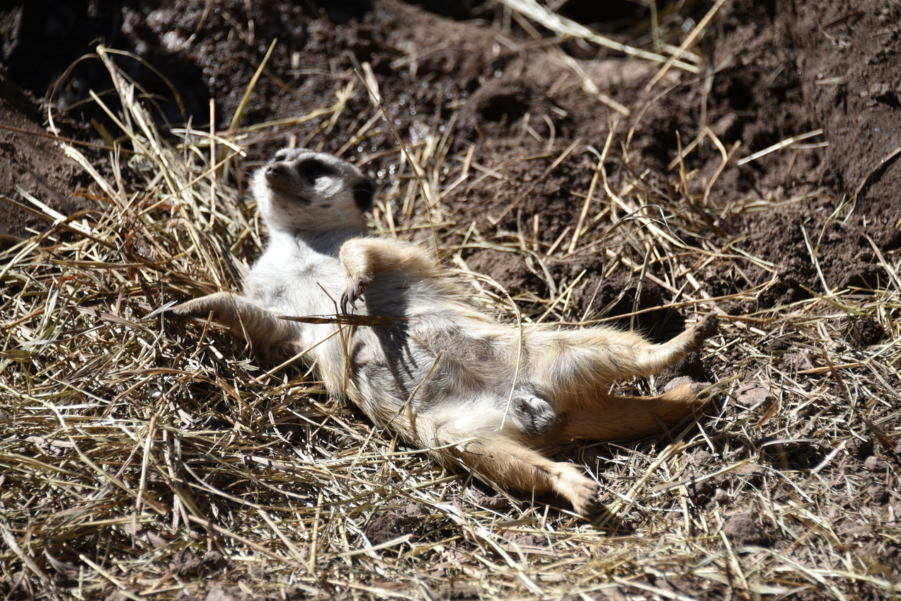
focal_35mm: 181
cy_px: 302
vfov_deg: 7.6
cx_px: 452
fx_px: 4530
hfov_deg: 11.4
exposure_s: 1/400
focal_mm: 180
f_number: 5.6
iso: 100
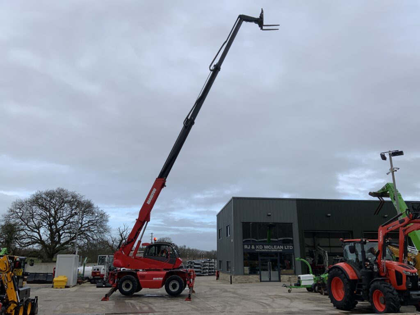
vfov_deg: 48.2
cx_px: 210
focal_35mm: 29
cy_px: 158
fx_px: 352
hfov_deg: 61.7
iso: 16
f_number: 1.8
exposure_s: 1/728
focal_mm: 3
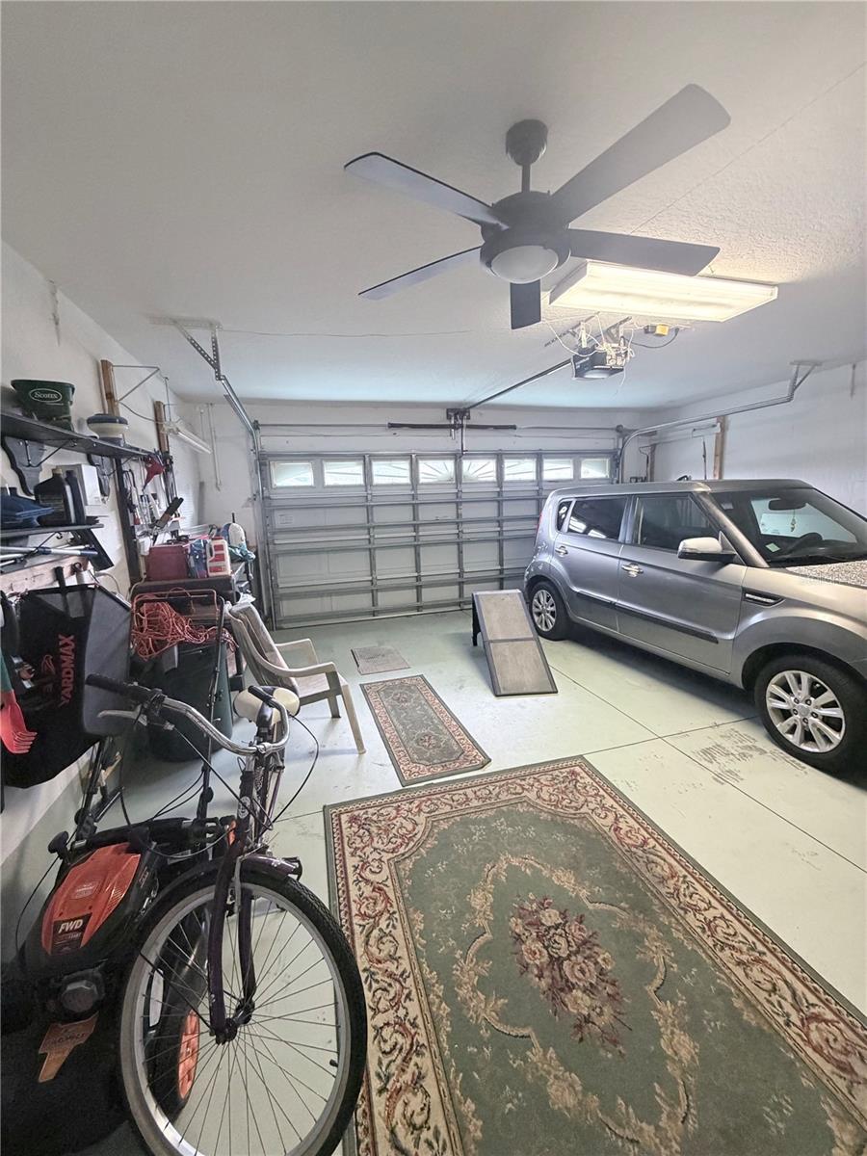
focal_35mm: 14
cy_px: 578
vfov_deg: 102.1
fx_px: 468
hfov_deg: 85.7
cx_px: 434
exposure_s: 1/60
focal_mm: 2.22
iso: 400
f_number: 2.2
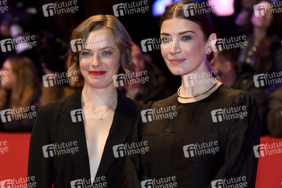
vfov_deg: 10.9
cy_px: 96
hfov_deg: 16.3
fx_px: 987
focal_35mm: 126
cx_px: 140
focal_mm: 112
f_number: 5.6
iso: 800
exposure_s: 1/125
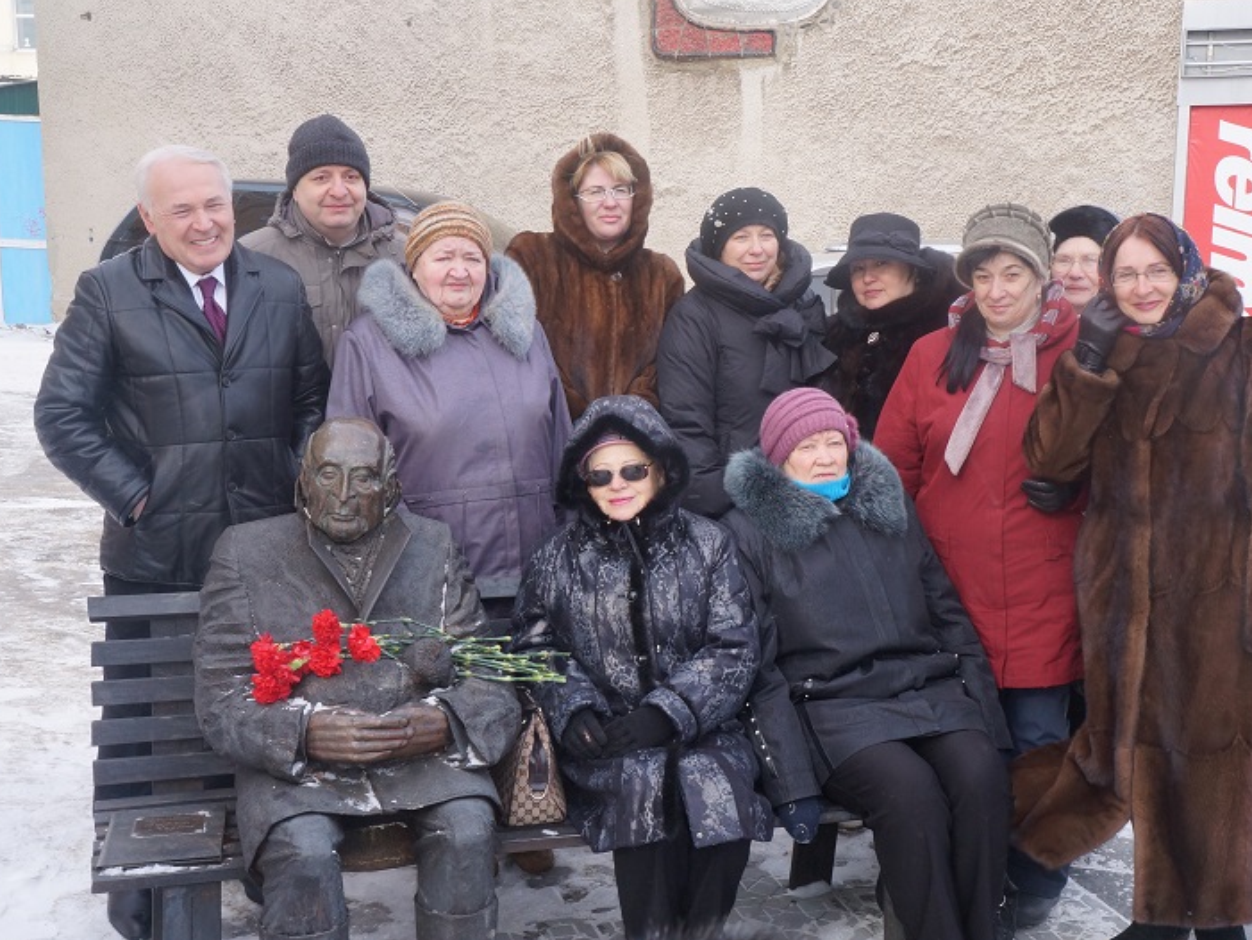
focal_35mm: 46
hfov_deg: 41.2
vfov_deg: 31.5
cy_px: 469
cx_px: 659
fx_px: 1664
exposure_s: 1/160
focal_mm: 28
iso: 800
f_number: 16
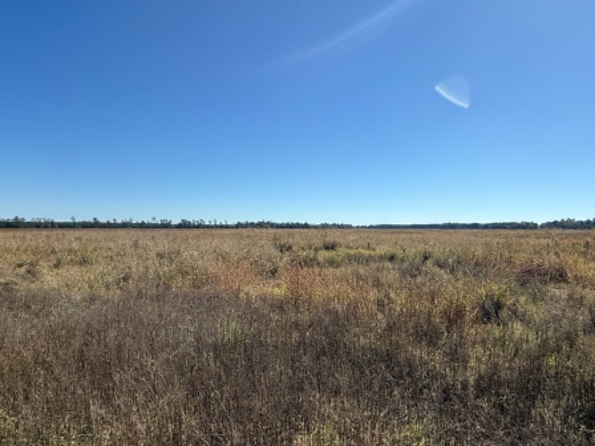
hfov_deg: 80.6
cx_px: 361
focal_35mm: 20
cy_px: 250
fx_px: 344
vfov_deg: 65.8
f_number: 2.2
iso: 50
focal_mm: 2.22
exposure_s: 1/2976
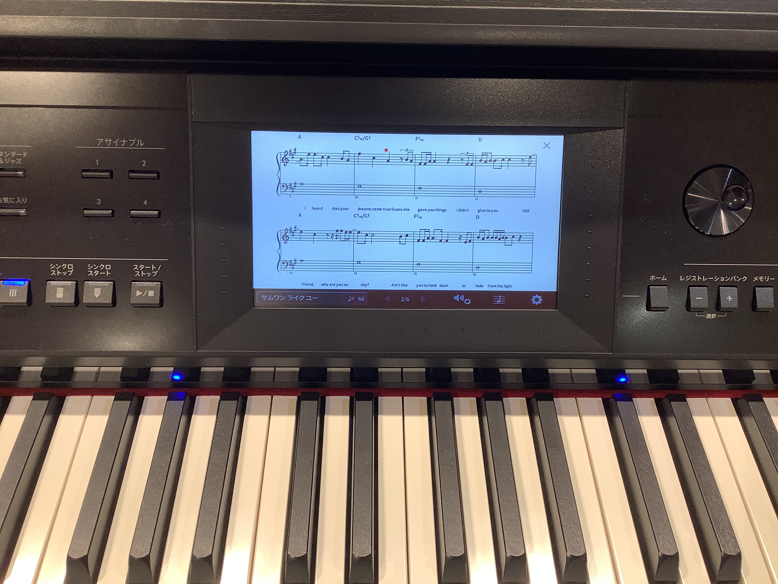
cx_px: 389
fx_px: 697
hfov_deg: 58.4
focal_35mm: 31
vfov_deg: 45.4
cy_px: 292
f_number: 2.4
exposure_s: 1/50
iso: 50
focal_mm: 3.3
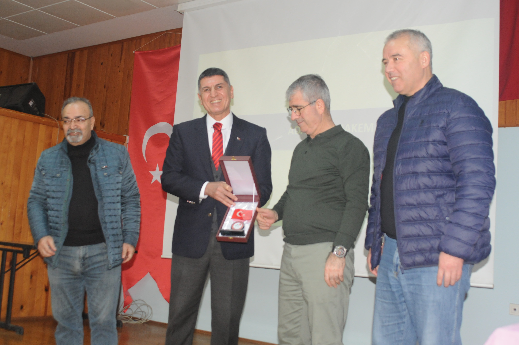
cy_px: 172
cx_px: 260
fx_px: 605
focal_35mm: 42
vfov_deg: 31.8
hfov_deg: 46.4
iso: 1000
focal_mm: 28
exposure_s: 1/60
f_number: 5
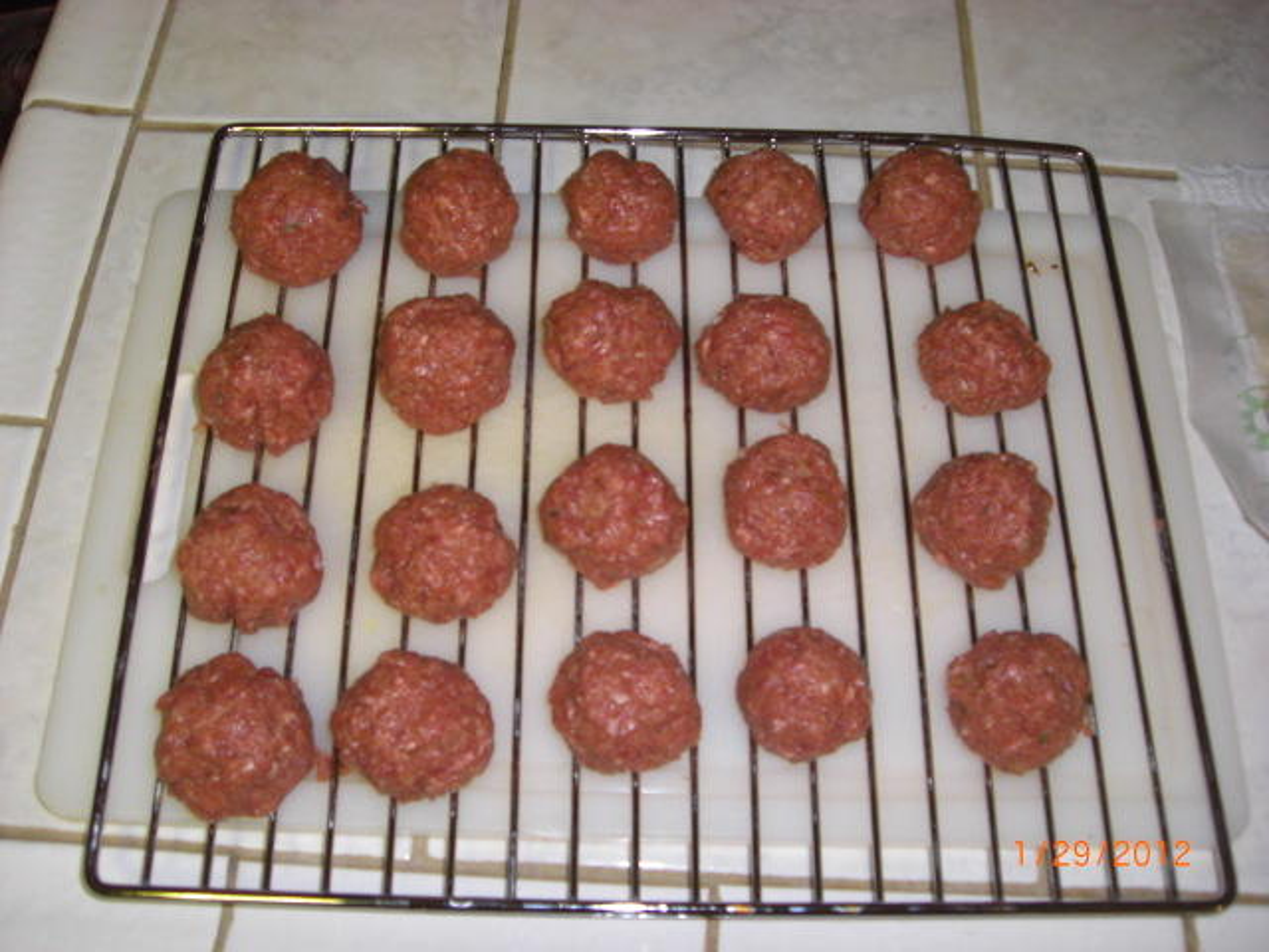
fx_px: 1393
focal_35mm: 38
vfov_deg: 37.7
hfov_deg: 49.0
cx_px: 634
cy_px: 476
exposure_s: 1/60
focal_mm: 6.2
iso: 200
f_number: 2.7
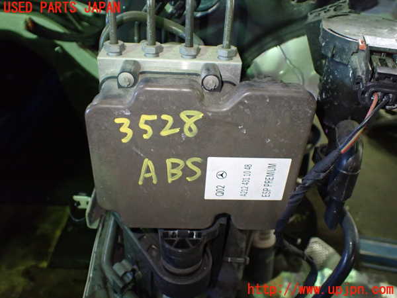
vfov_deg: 46.8
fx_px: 344
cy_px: 149
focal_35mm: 30
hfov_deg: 60.0
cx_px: 198
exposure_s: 1/80
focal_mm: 5.4
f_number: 2.3
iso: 800
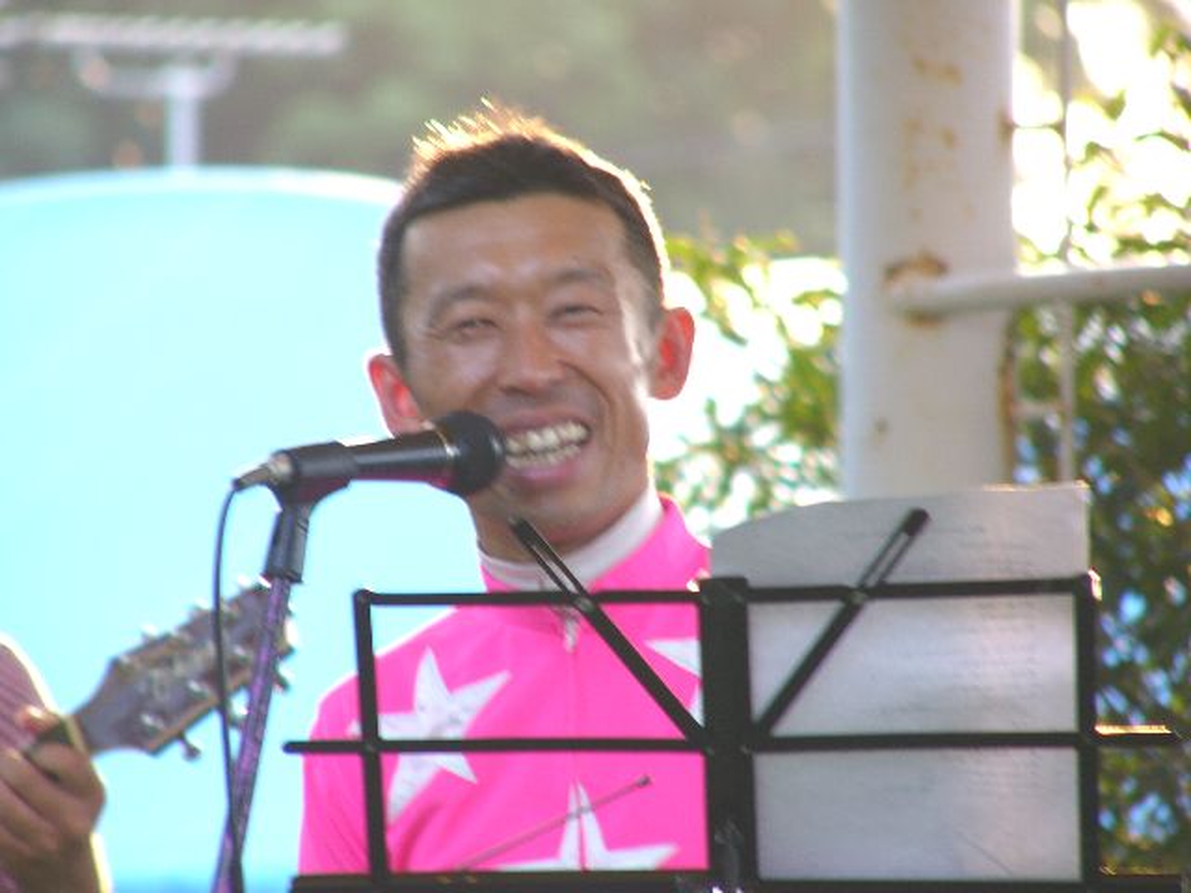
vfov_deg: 3.4
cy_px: 446
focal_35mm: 432
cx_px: 596
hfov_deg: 4.6
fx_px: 14863
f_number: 2.8
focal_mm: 72
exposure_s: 1/50
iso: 50
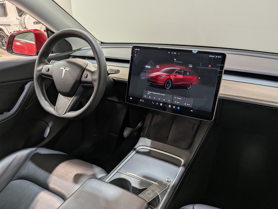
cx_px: 139
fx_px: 193
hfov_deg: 71.6
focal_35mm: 24
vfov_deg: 56.8
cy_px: 104
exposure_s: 1/120
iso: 27
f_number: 1.7
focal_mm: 4.53
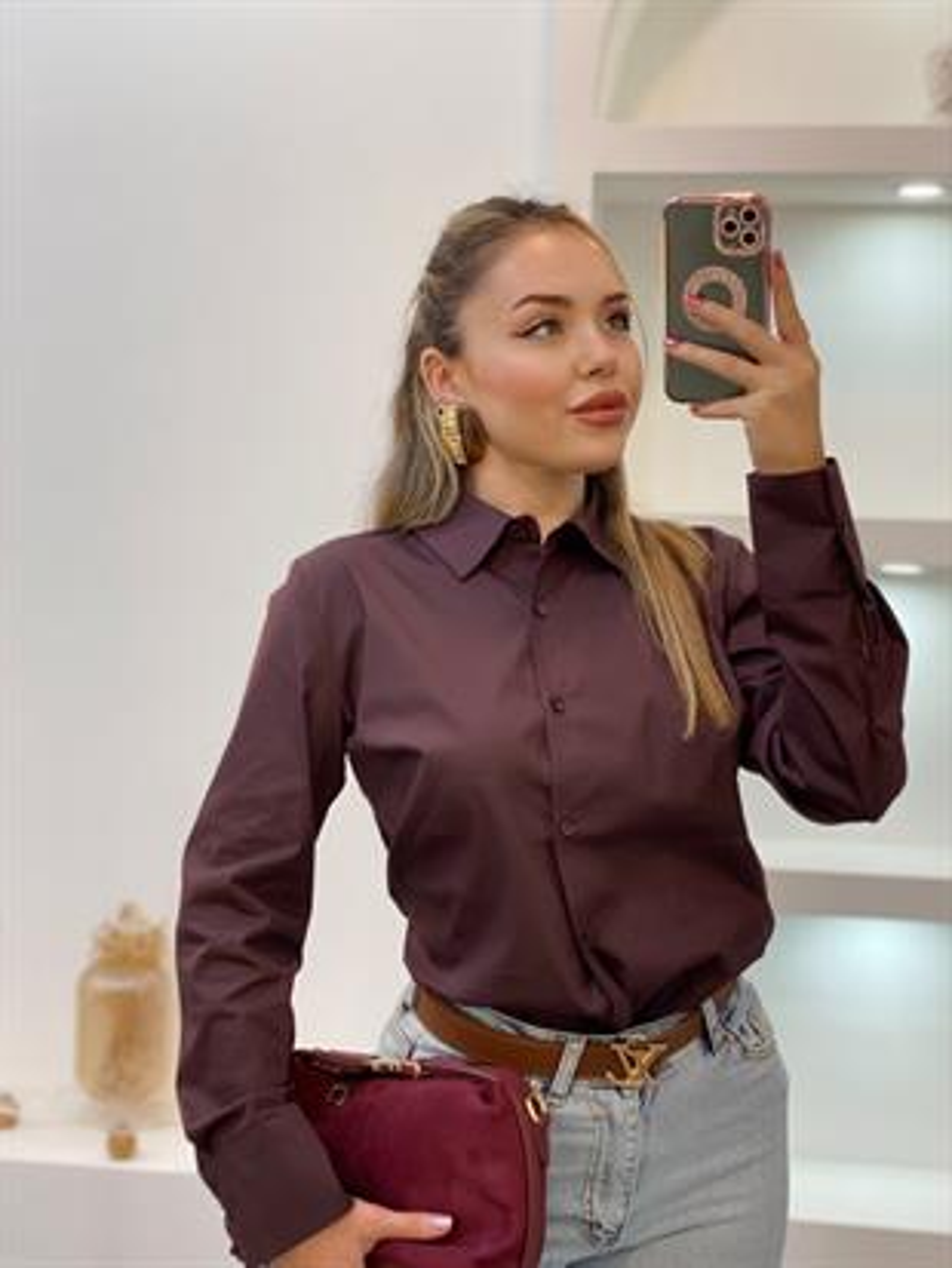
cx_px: 476
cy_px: 634
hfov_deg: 28.0
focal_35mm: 52
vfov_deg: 36.8
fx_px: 1906
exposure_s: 1/100
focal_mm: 6
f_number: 2
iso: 100
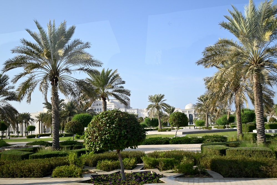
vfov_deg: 36.9
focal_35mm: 36
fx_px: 277
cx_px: 138
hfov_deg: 53.1
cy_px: 92
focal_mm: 24
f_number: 4
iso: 320
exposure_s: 1/250
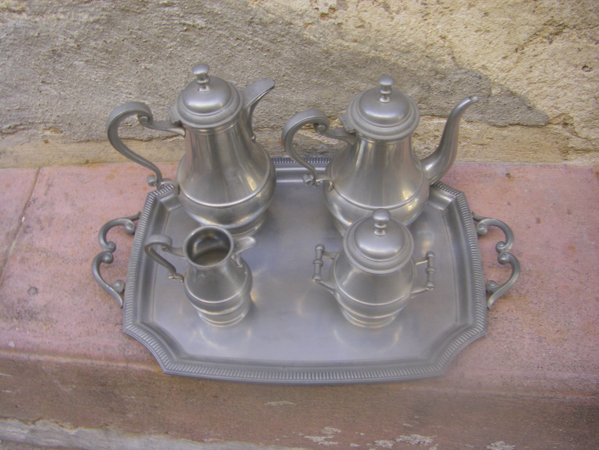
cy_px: 225
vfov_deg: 37.7
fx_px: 658
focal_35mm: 38
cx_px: 300
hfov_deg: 49.0
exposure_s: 1/50
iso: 200
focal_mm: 6.3
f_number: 3.5
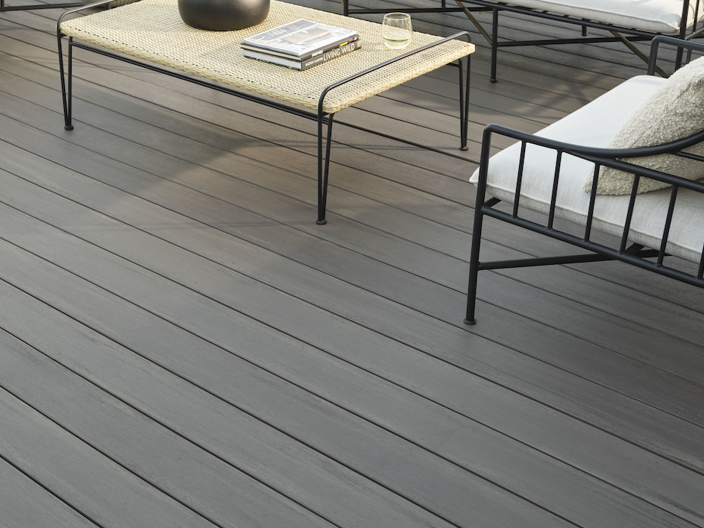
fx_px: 1098
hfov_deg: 35.4
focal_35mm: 54
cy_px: 191
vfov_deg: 26.9
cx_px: 286
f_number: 11
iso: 800
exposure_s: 1/125
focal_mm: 43.3
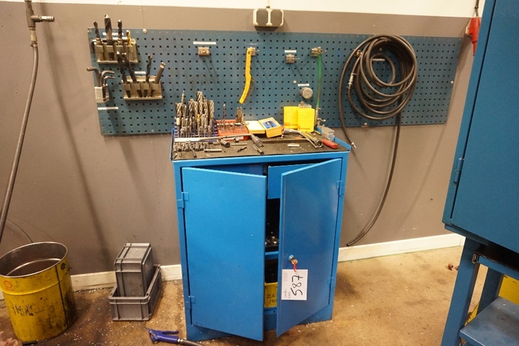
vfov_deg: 53.1
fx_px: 346
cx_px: 260
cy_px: 173
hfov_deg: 73.7
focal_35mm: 24
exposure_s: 1/60
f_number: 3.5
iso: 3200
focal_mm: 16
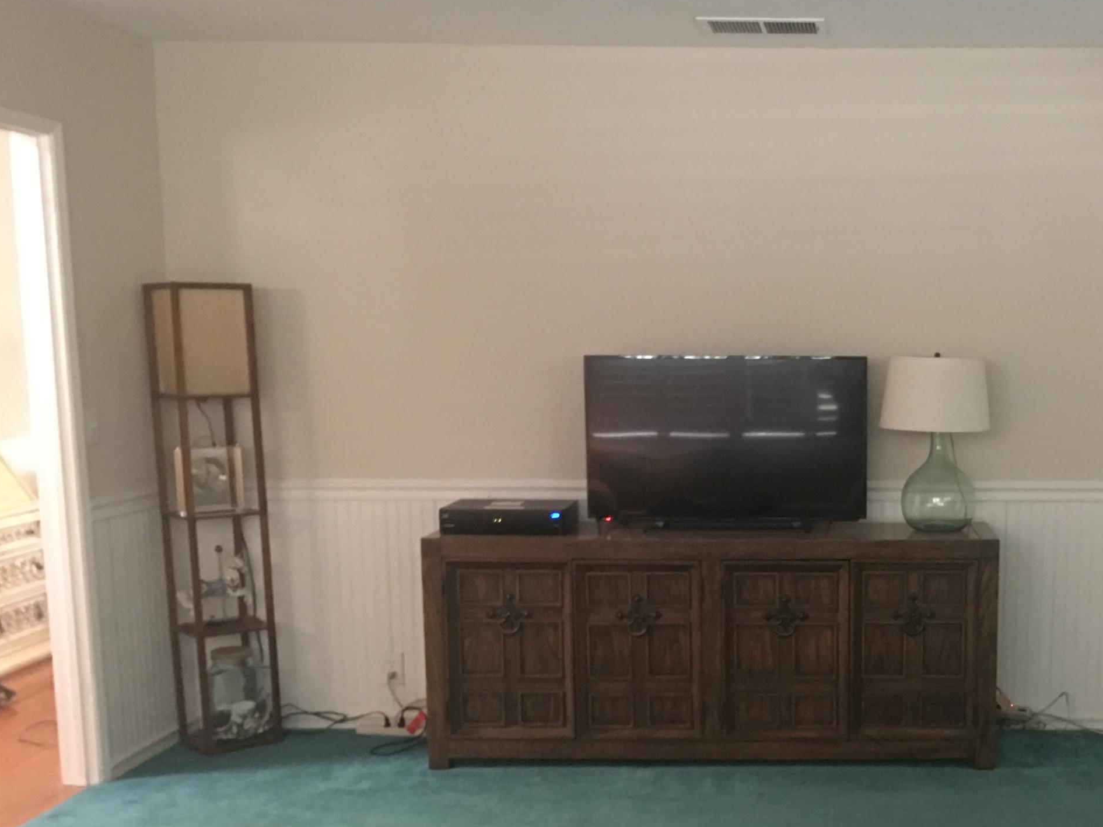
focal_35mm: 46
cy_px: 593
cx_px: 859
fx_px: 1466
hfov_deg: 39.8
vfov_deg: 31.1
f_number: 2.2
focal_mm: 4.15
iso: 200
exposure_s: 1/4
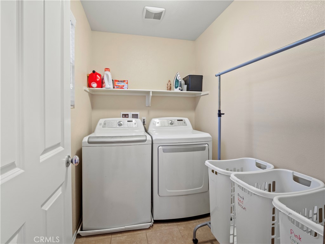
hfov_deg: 94.5
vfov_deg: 78.1
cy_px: 122
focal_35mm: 16
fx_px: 150
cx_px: 162
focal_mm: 8
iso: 200
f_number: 9
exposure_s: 1
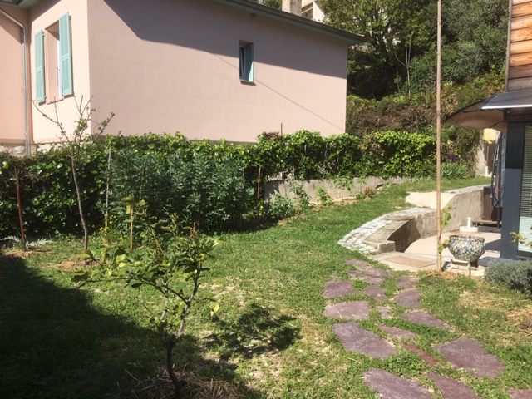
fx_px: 446
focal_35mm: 29
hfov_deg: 61.7
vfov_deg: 48.2
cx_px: 266
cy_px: 200
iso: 25
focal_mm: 4.15
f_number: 2.2
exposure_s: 1/1508
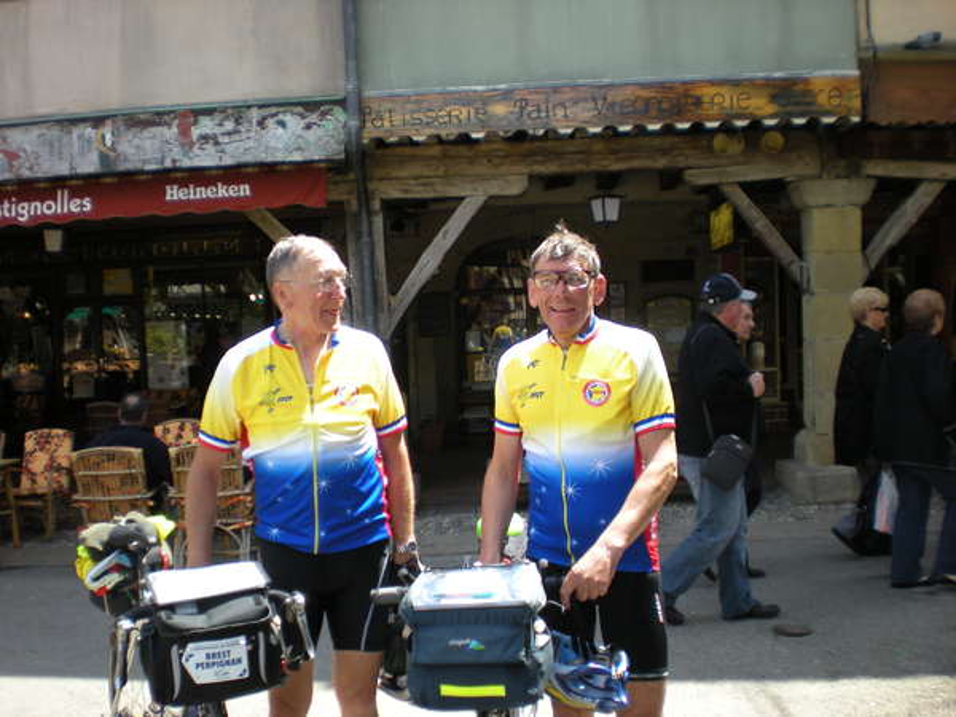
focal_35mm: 38
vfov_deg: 37.7
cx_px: 478
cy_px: 358
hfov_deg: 49.0
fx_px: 1049
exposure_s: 1/210
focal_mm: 6.3
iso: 64
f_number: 3.1
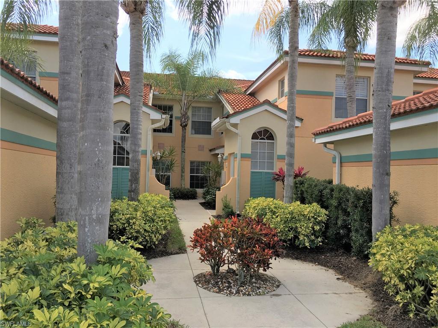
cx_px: 219
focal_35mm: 29
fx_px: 367
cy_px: 164
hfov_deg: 61.7
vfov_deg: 48.2
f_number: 2.2
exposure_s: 1/635
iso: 25
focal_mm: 4.15
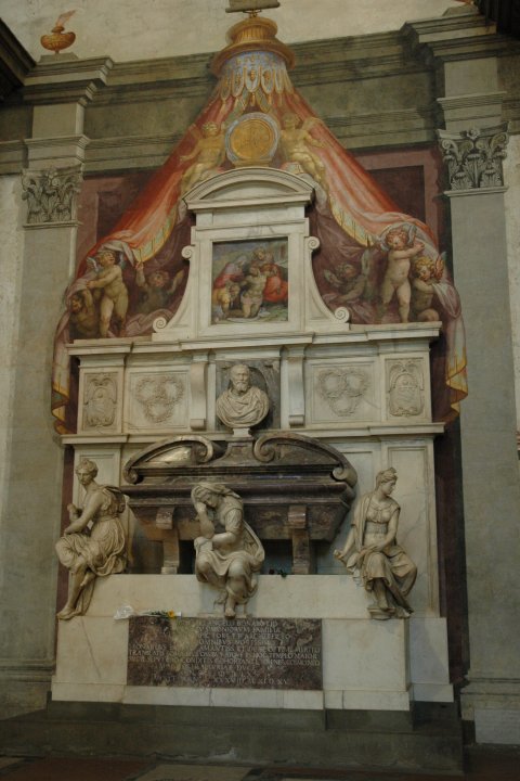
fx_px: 877
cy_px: 390
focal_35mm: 40
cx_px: 260
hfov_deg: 33.0
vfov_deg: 47.9
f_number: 3.8
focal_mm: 27
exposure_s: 1/30
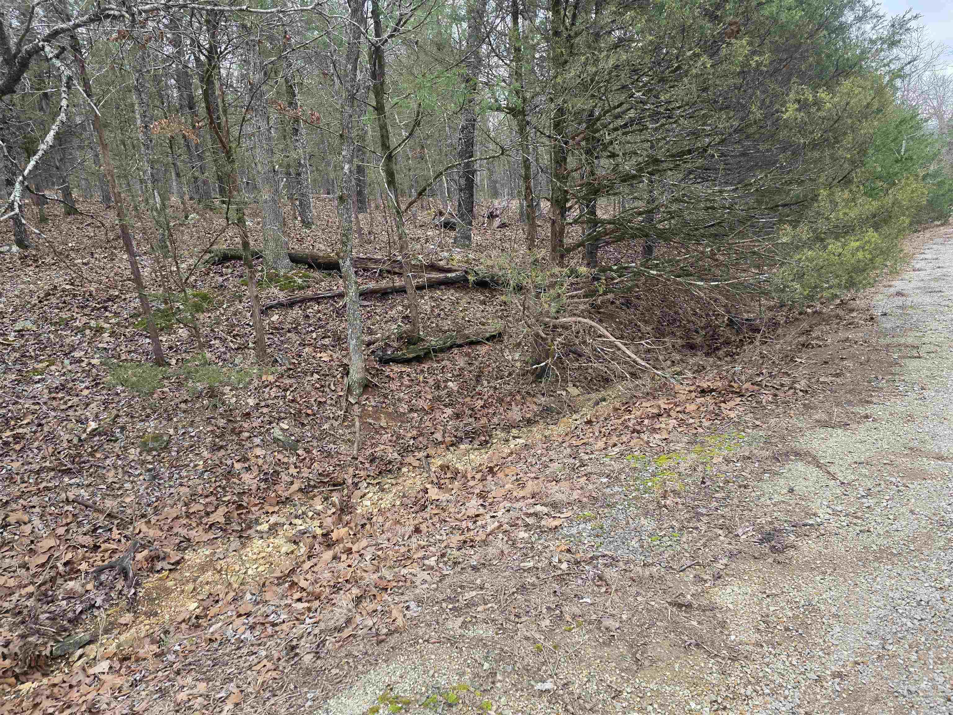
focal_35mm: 23
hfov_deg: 73.9
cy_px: 358
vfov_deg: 58.9
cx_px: 476
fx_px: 633
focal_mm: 6.3
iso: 200
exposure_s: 1/180
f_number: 1.7
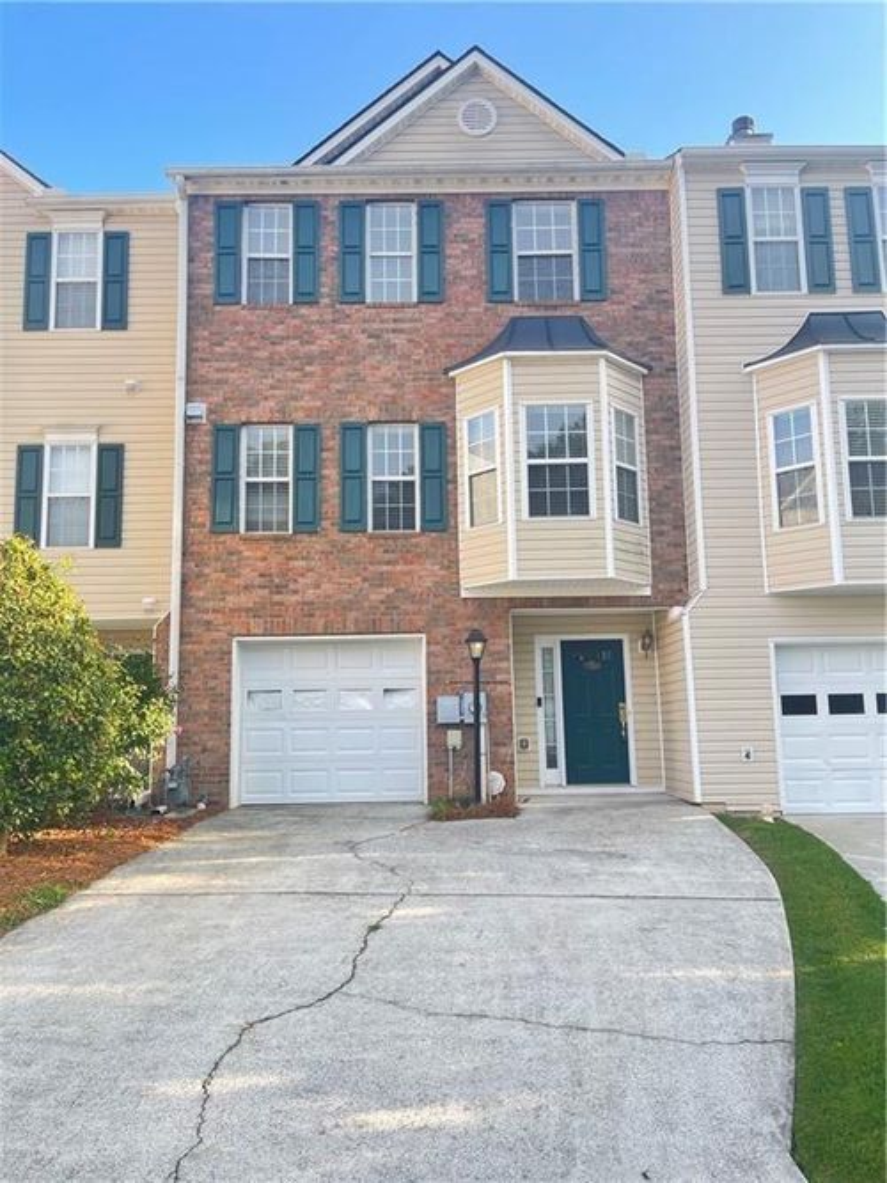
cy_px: 592
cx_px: 444
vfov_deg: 69.4
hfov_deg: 54.9
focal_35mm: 25
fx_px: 854
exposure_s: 1/217
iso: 32
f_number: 1.6
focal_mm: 5.1
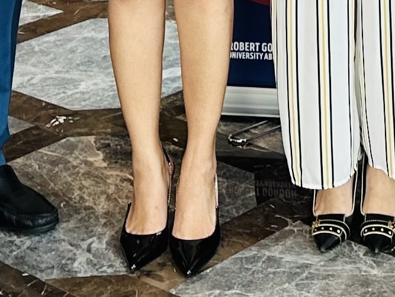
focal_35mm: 145
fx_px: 1655
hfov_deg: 13.4
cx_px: 396
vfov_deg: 8.9
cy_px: -499
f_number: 1.78
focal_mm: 6.86
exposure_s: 1/120
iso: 64
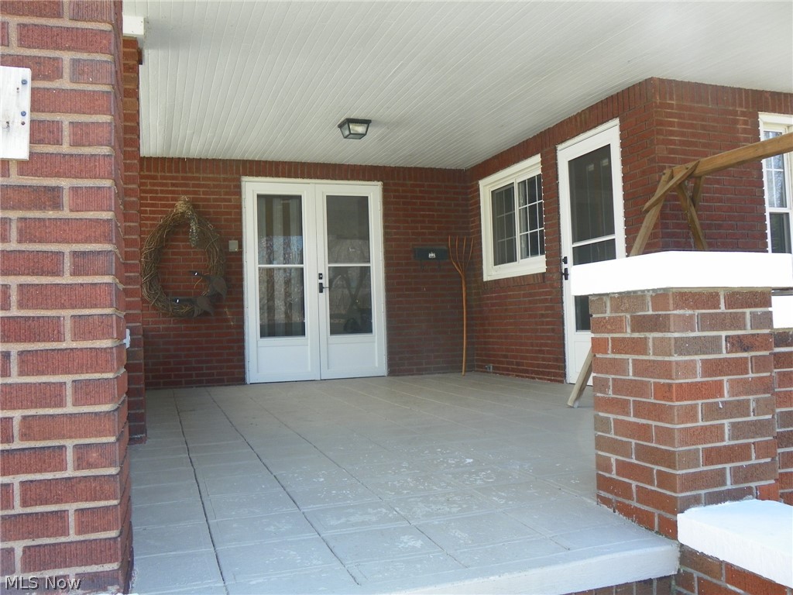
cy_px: 298
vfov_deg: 45.4
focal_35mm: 31
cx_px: 396
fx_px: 710
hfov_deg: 58.4
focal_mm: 5.5
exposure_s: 1/100
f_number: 2.8
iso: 64
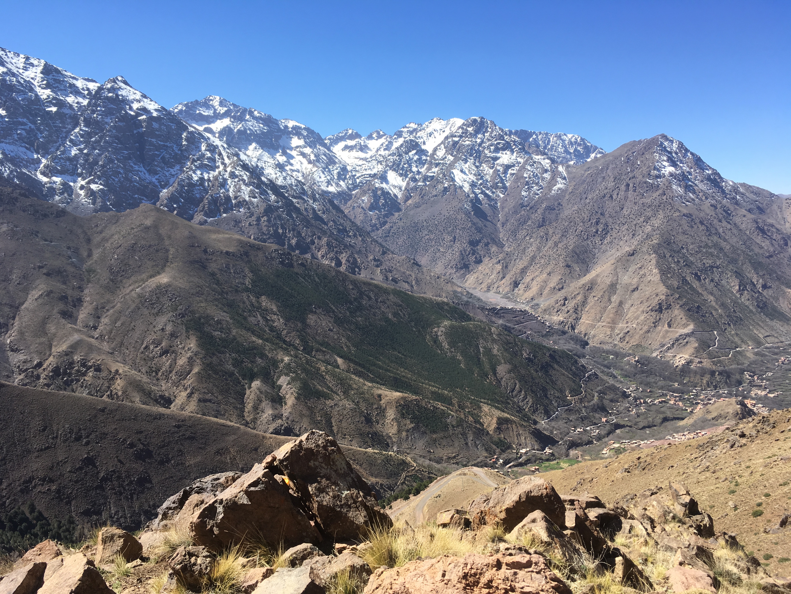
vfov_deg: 48.2
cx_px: 396
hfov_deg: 61.7
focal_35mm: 29
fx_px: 663
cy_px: 297
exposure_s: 1/999
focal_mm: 4.15
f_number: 2.2
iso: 25
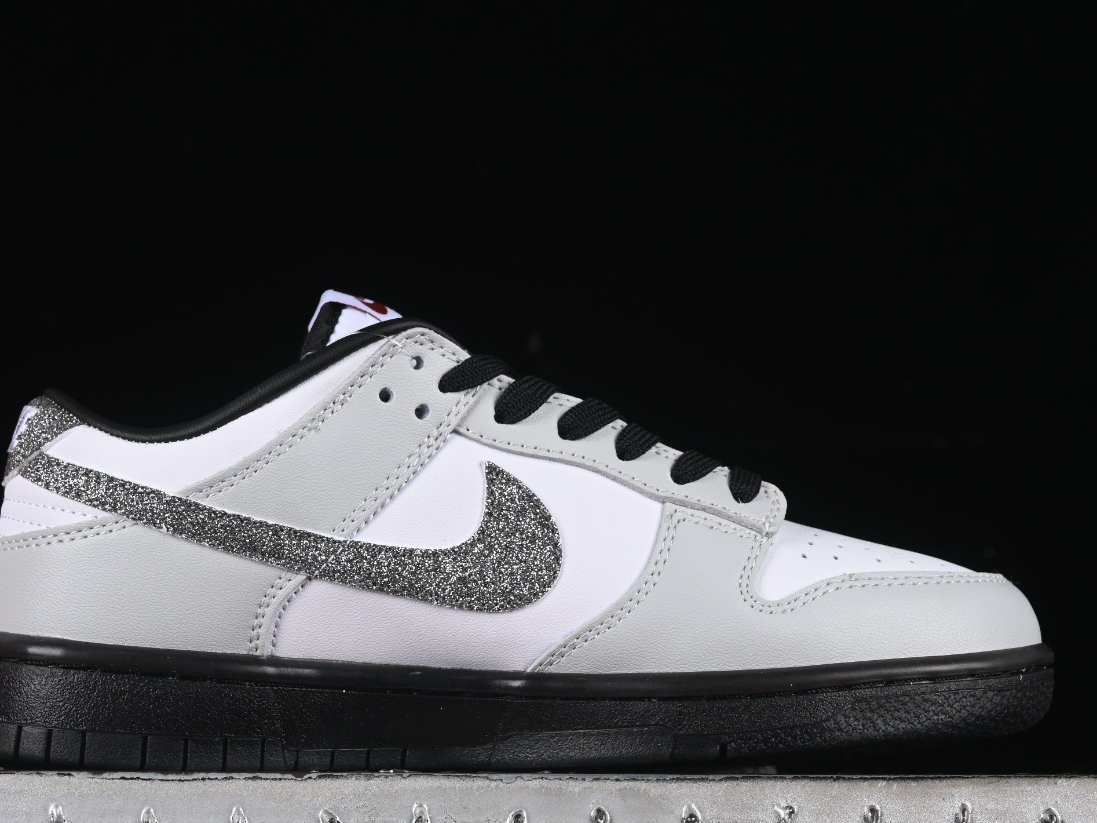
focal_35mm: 106
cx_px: 486
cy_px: 441
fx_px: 3359
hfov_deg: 18.5
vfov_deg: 14.0
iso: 160
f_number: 8
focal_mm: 50
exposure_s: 1/80
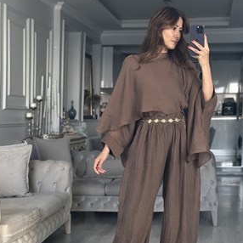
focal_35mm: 75
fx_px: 596
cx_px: 150
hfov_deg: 23.0
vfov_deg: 23.0
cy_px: 150
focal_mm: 6.86
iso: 200
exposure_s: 1/60
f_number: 1.78
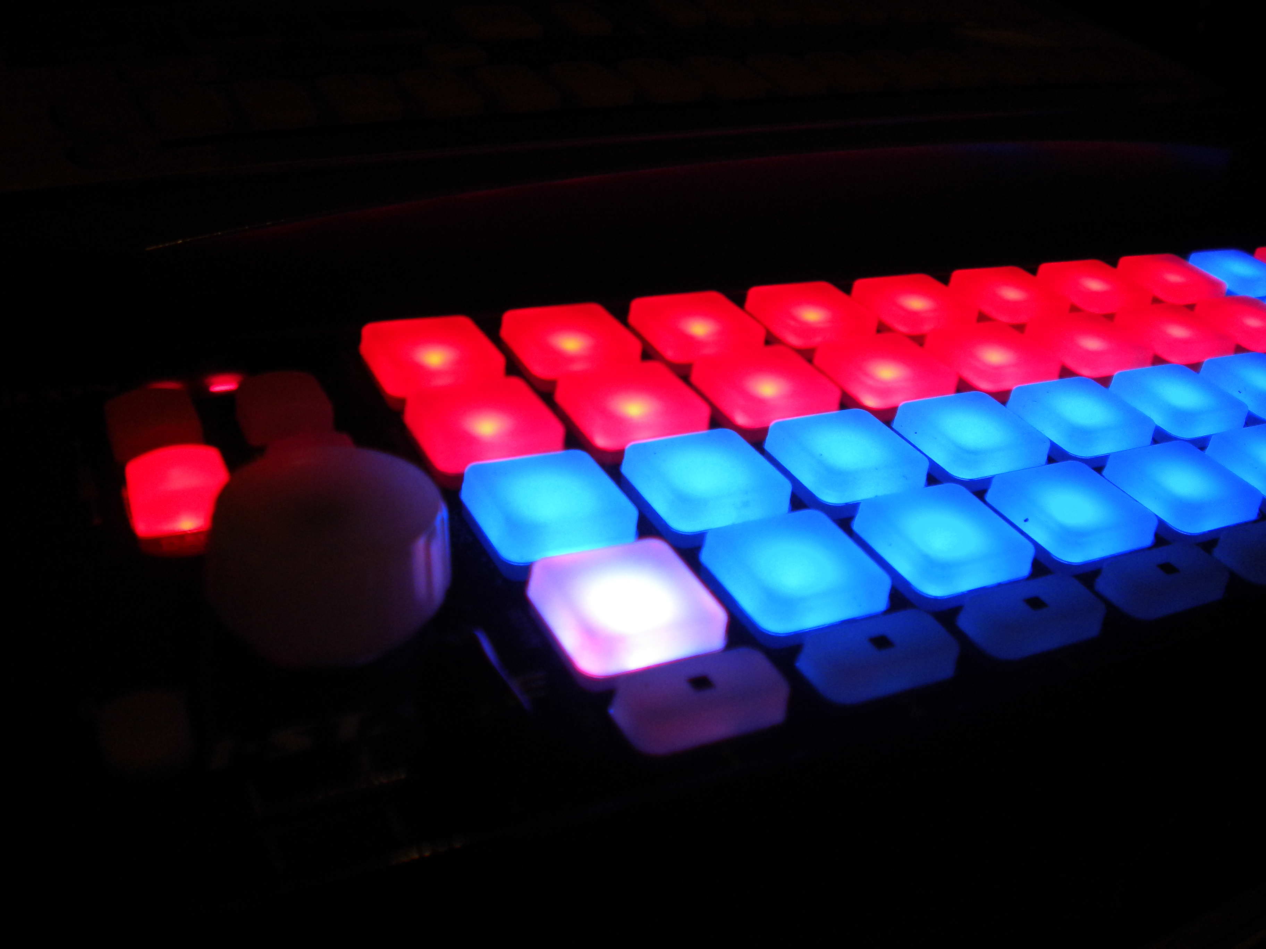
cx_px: 633
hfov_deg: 52.6
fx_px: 1280
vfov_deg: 40.7
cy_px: 474
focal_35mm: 35
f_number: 3.1
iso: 200
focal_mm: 6.3
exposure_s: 1/62.8
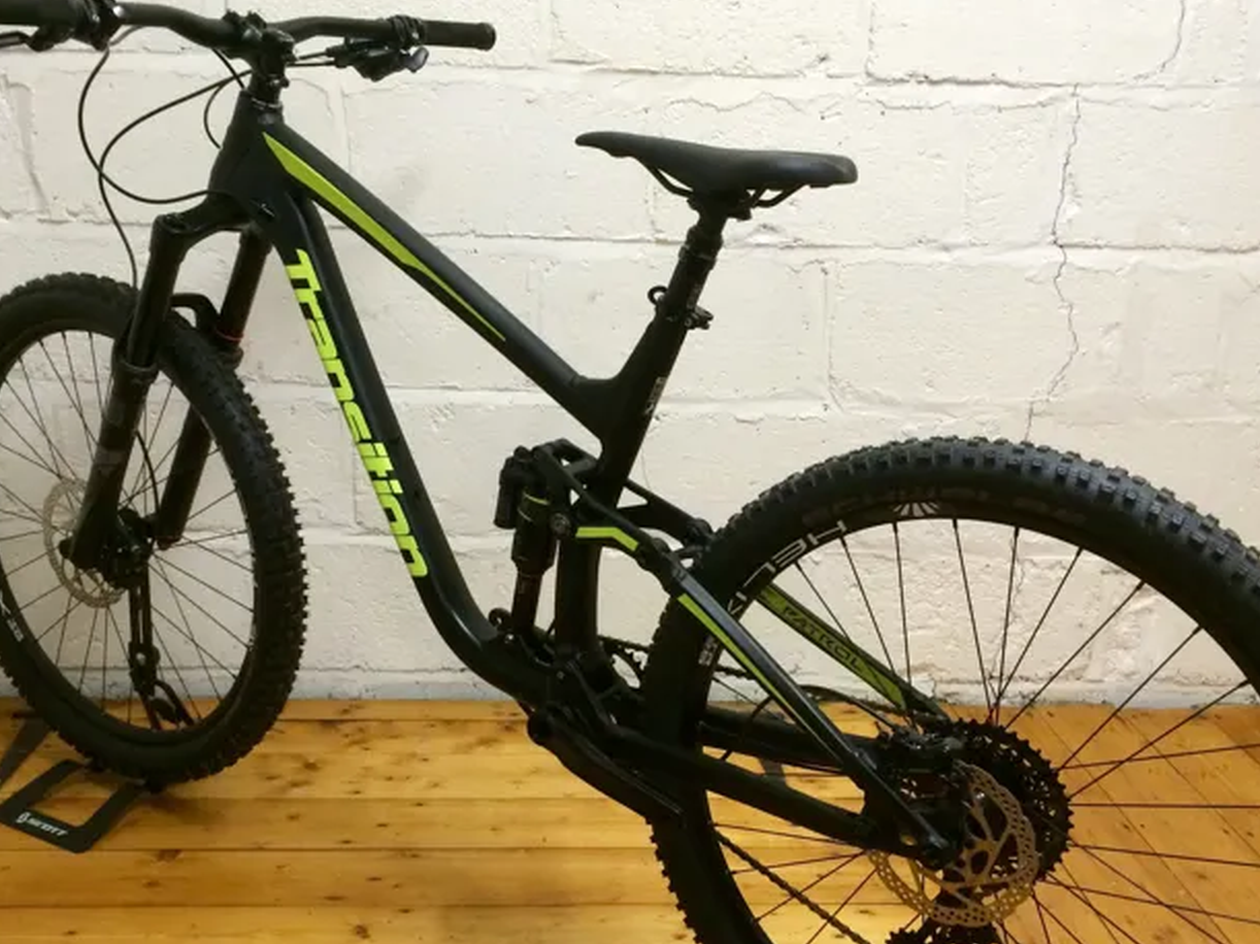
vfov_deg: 37.6
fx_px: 1383
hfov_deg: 48.9
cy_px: 544
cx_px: 555
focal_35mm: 38
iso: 320
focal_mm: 4.15
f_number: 2.2
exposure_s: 1/33
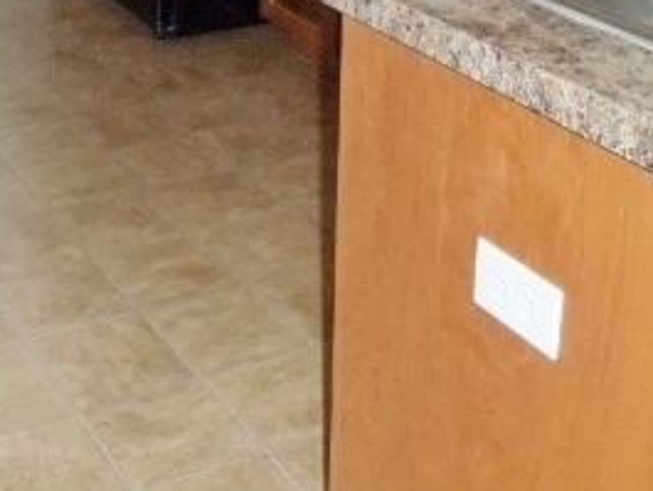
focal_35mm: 70
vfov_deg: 20.2
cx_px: 71
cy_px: -32
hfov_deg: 26.9
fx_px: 1321
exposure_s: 1/30
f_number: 3.4
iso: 160
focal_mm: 5.2
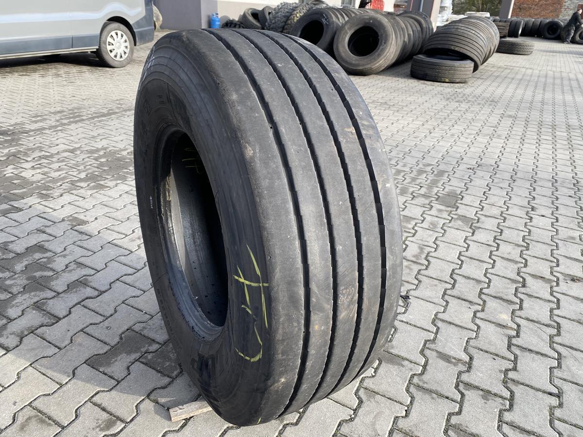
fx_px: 438
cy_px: 218
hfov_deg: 67.3
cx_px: 292
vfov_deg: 53.1
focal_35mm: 26
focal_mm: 4.25
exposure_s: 1/248
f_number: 1.8
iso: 32
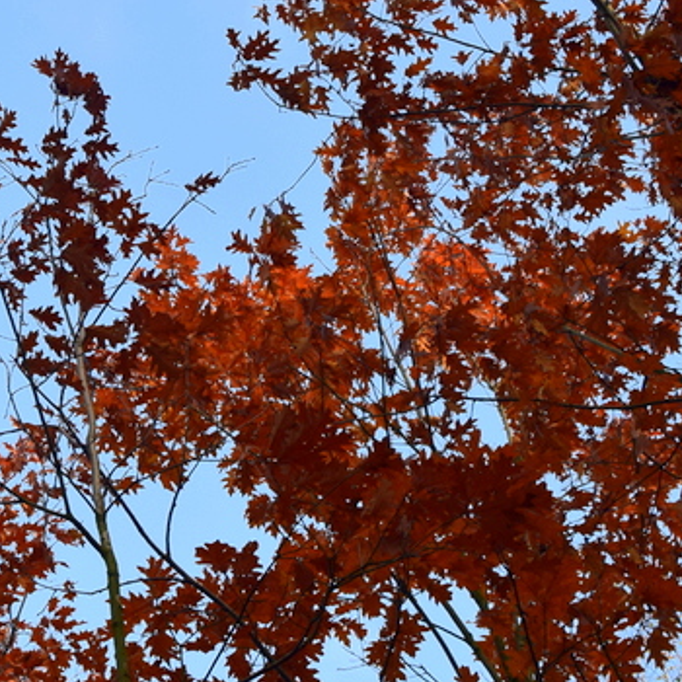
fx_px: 2273
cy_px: 454
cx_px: -29
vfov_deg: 17.0
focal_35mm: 102
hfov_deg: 16.6
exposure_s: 1/125
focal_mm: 35
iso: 400
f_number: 9
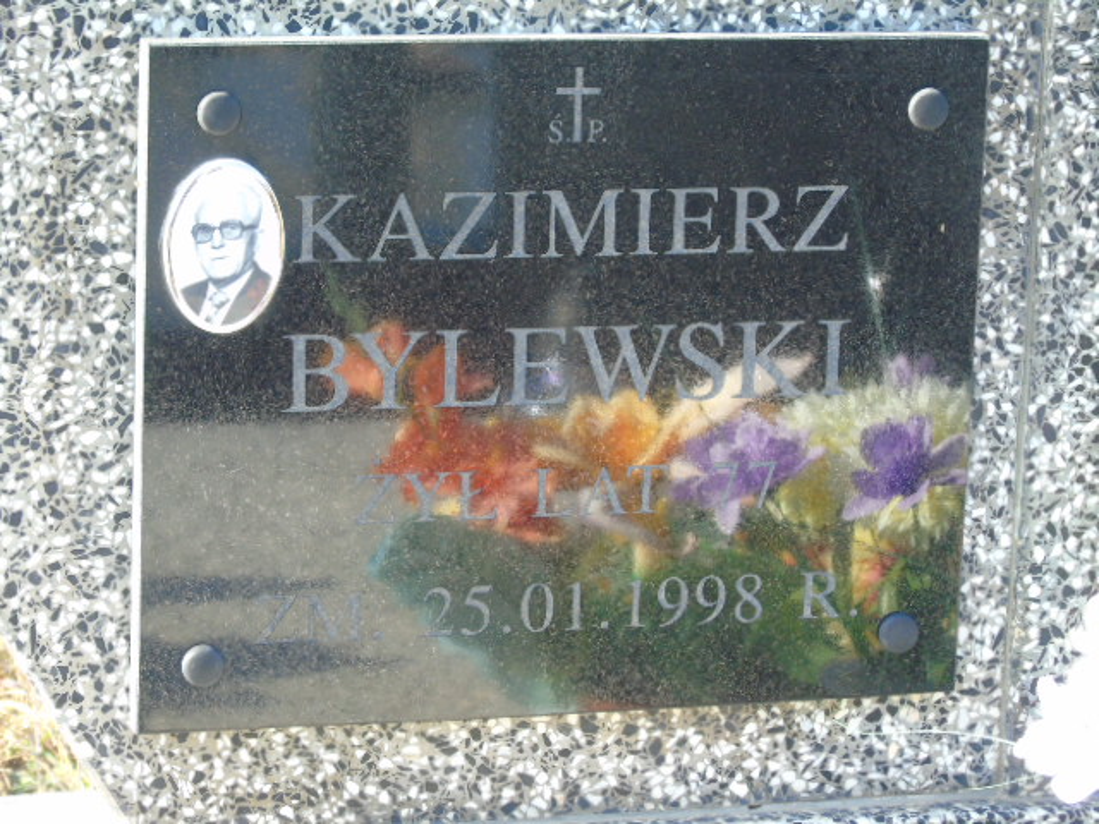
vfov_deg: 10.4
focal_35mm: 142
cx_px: 550
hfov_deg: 13.9
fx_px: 4508
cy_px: 412
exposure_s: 1/125
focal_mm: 25
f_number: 4.7
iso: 250
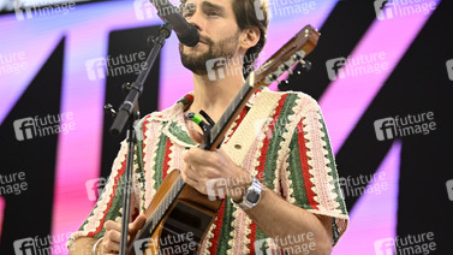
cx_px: 253
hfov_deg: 12.7
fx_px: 2030
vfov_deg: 7.2
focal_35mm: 169
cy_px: 96
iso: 2000
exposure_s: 1/2000
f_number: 3.5
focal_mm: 135
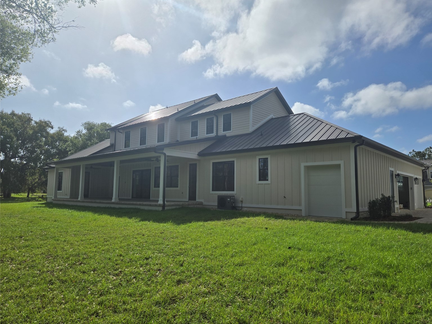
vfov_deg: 56.8
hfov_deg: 71.6
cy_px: 164
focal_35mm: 24
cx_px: 225
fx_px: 300
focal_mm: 5.4
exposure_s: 1/6836
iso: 25
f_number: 1.8
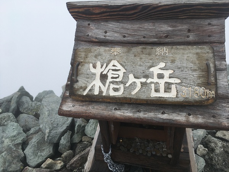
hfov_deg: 61.7
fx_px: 192
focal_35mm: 29
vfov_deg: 48.2
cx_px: 114
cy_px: 86
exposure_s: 1/1425
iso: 25
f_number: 2.2
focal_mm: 4.15
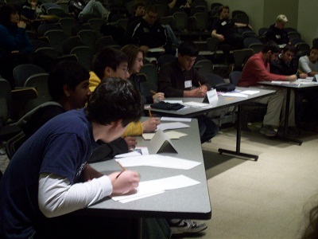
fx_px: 496
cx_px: 159
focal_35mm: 54
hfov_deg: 35.5
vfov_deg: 27.0
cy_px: 120
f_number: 3.4
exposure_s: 1/21.7
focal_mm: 9
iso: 160
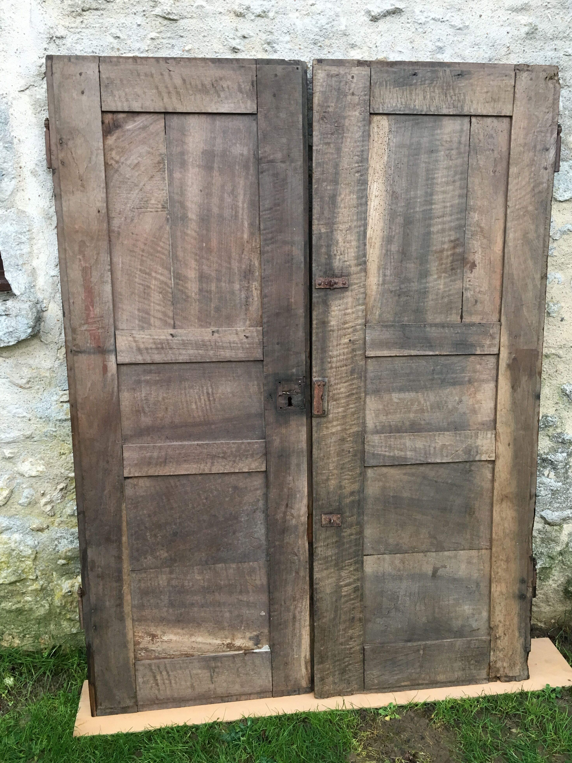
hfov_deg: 46.8
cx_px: 292
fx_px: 661
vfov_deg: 60.0
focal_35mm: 30
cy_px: 386
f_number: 2.2
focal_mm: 4.15
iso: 50
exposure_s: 1/33
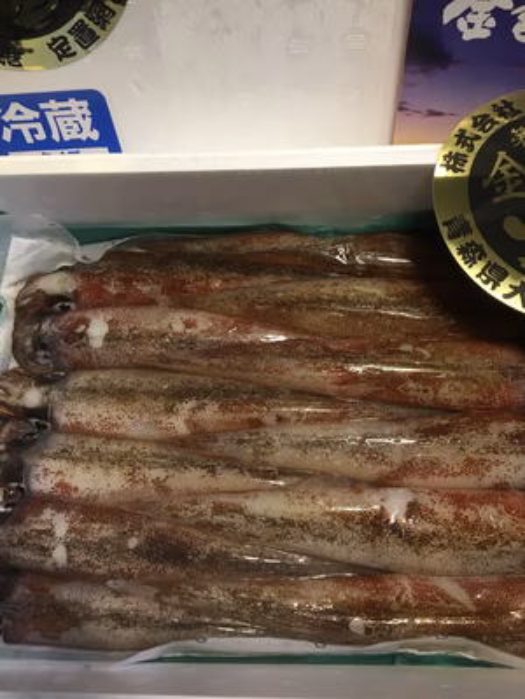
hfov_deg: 48.2
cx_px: 262
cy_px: 350
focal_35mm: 29
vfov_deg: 61.7
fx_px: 586
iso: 64
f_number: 2.2
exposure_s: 1/30
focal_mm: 4.15
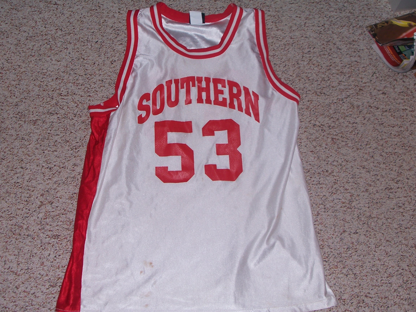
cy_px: 156
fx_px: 601
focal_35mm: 50
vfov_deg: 29.1
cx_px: 208
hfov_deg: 38.2
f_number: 3.4
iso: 80
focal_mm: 8.6
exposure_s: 1/60
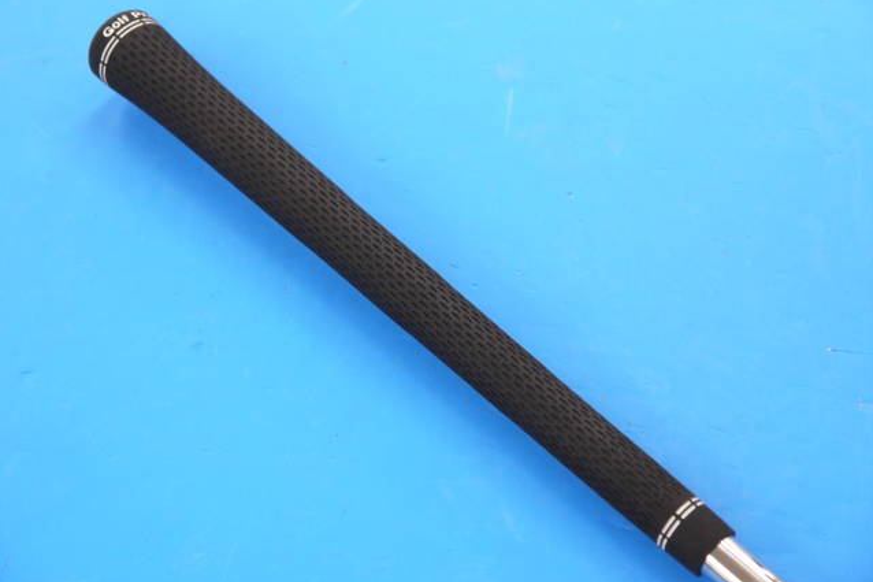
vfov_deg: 19.2
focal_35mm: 71
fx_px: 1721
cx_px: 436
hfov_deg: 28.5
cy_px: 279
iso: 640
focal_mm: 34
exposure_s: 1/80
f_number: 5.2
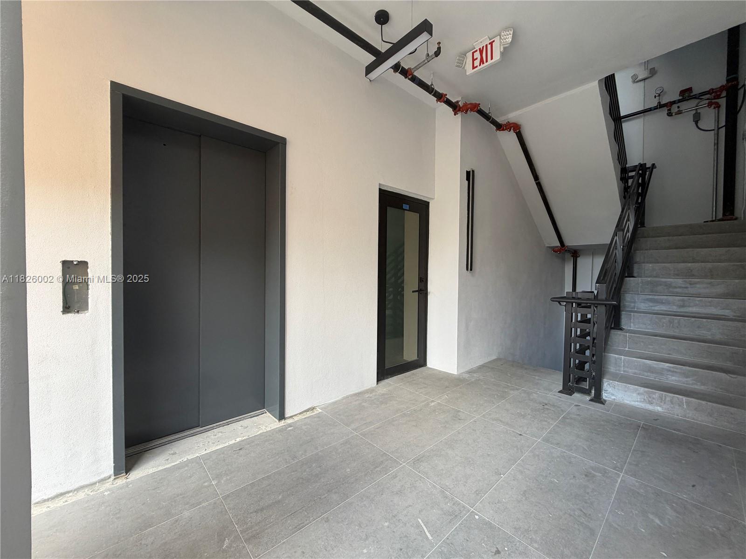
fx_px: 302
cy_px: 280
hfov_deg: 102.1
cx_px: 373
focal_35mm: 14
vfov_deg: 85.7
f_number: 2.2
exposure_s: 1/121
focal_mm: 2.22
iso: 125
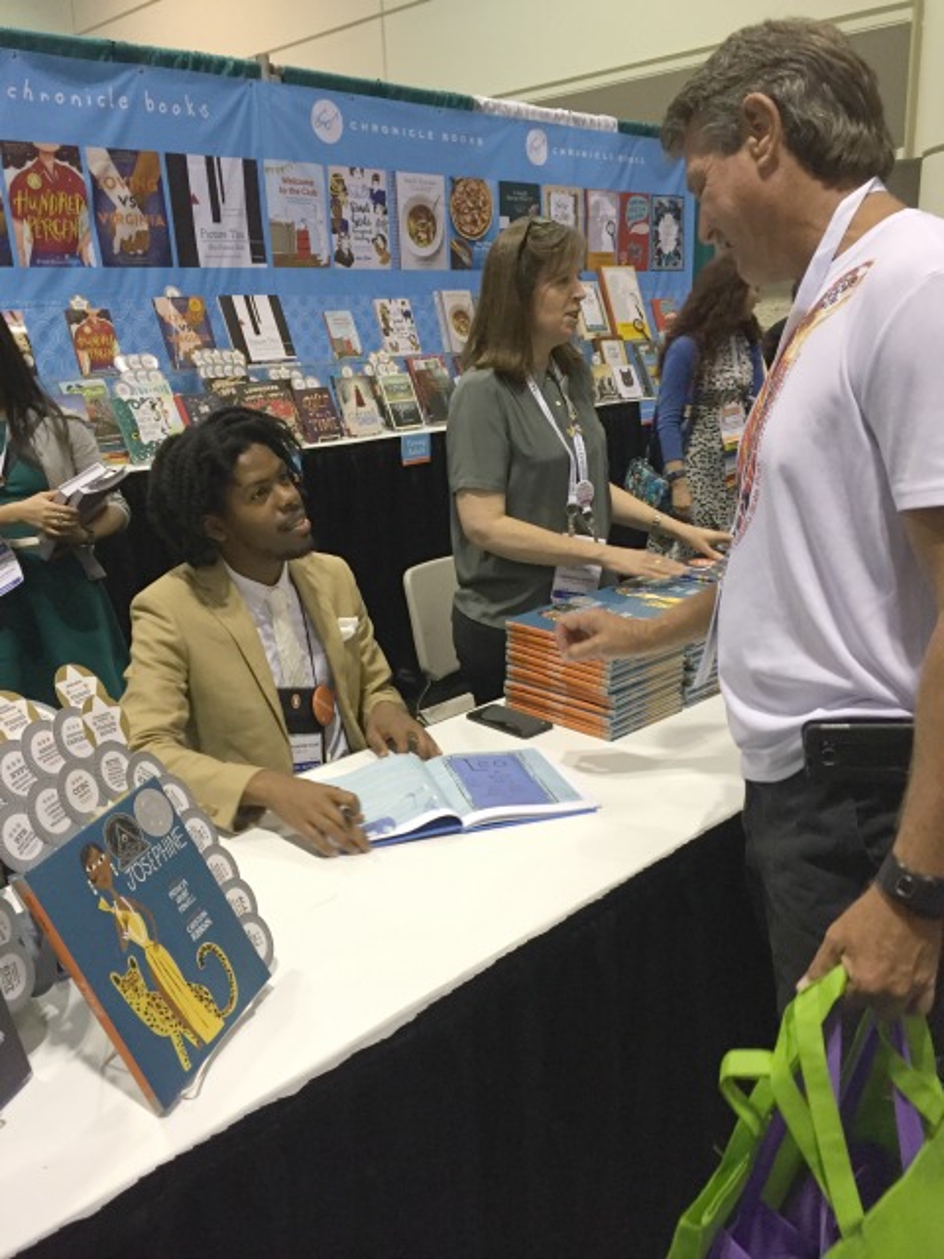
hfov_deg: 48.2
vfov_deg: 61.7
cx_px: 472
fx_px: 1054
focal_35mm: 29
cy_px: 630
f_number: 2.2
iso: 160
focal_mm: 4.15
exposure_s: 1/30
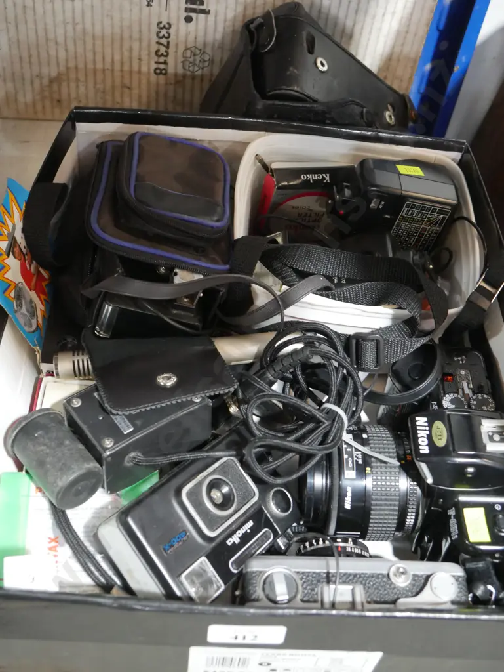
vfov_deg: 41.2
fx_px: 892
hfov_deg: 31.5
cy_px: 336
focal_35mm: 46
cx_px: 252
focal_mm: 23
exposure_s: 1/60
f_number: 5.1
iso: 2500
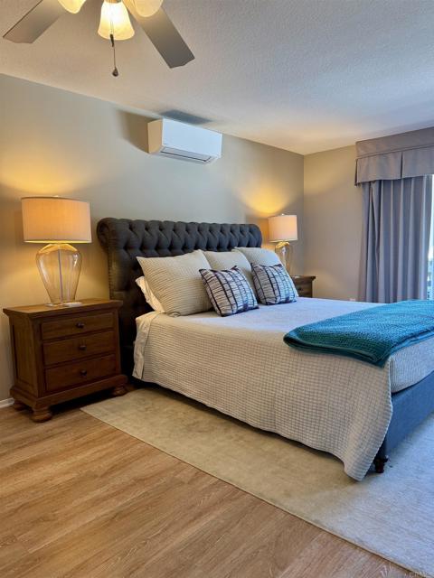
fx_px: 401
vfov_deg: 71.6
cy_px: 289
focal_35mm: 24
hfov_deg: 56.8
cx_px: 217
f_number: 1.78
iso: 160
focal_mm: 6.76
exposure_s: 1/120
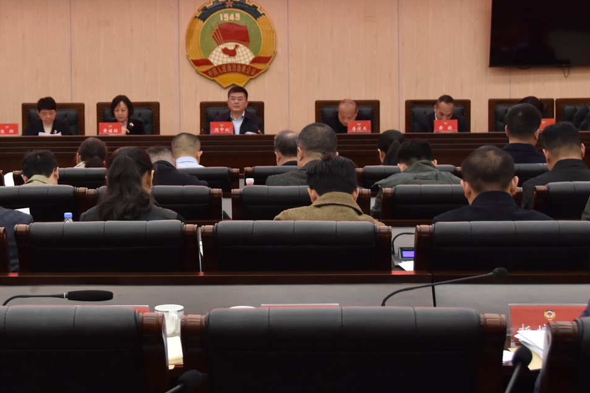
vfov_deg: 18.9
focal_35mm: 72
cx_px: 179
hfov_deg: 27.8
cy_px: 136
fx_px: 1180
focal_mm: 24
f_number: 3.8
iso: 1250
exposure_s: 1/60
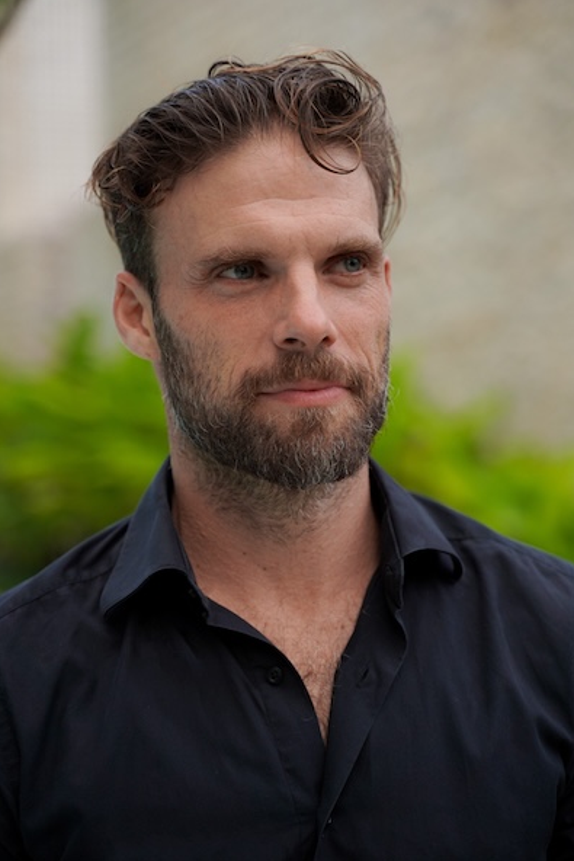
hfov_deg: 18.0
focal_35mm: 76
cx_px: 289
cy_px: 430
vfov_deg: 26.6
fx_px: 1816
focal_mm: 75
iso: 320
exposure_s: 1/160
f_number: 3.5
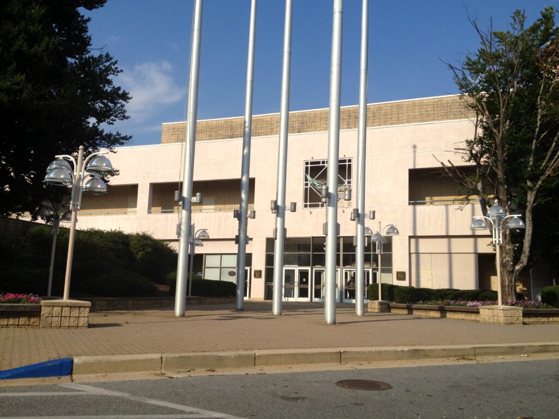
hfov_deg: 52.6
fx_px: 565
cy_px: 210
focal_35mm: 35
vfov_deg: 40.7
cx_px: 280
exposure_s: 1/2513
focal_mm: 4.28
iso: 64
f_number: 2.4
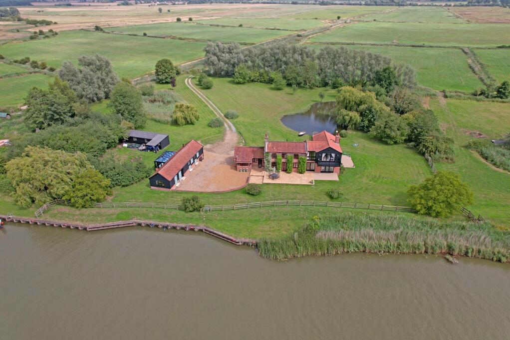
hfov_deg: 78.6
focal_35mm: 22
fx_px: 312
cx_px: 255
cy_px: 170
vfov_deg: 57.2
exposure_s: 1/80
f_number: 2.8
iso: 100
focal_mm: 8.38
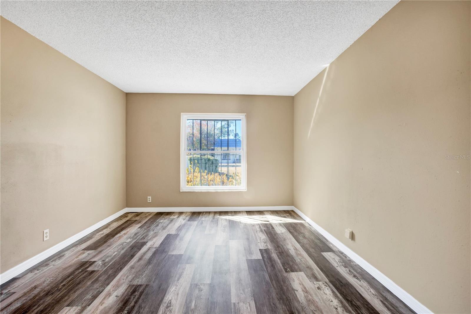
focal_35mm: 15
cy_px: 157
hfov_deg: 100.4
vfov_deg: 77.3
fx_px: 196
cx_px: 236
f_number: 11
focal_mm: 10
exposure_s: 1/8
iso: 200
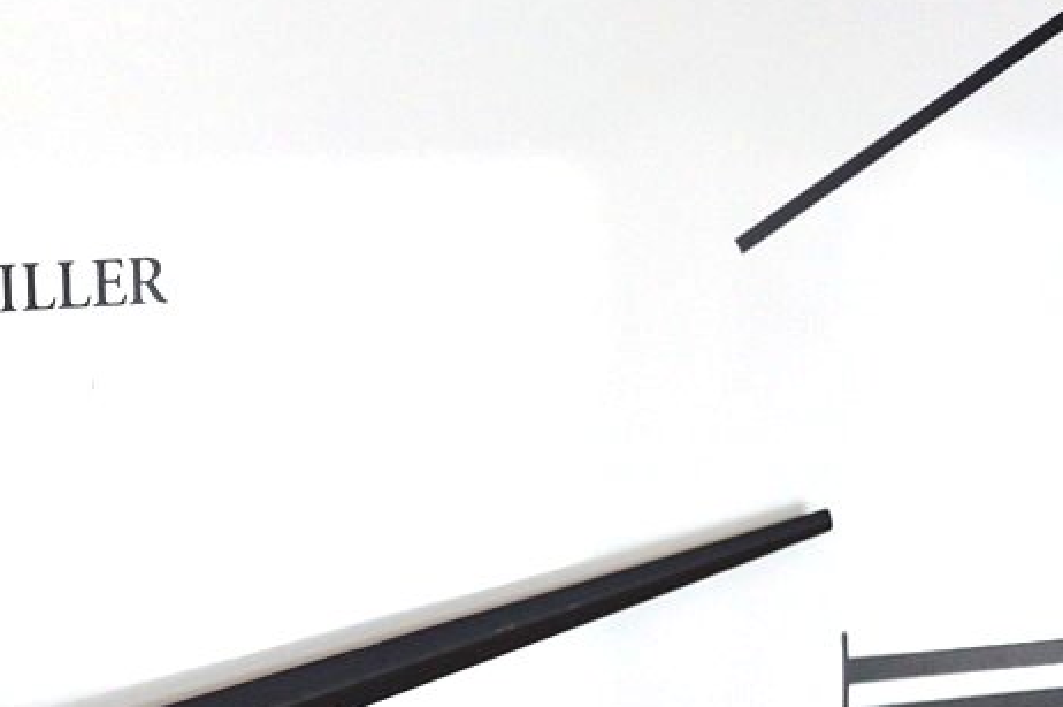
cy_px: 639
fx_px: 2684
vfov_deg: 14.8
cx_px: -69
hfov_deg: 21.4
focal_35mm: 91
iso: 400
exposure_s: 1/80
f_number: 4.5
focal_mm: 28
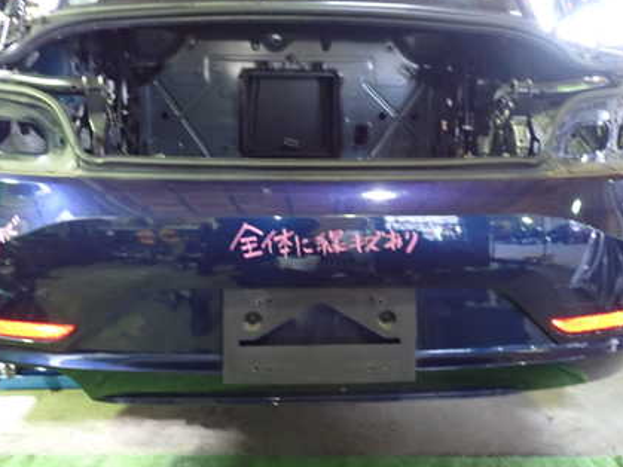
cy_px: 290
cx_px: 314
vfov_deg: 33.4
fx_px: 774
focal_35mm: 43
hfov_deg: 43.9
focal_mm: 5.4
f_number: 2.3
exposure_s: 1/20
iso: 800
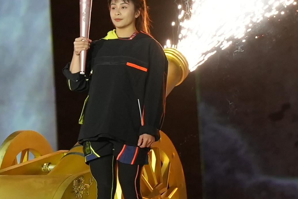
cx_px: 4
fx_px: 4943
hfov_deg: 3.5
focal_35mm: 597
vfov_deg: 2.3
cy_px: 17
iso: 3200
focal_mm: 150
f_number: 2.8
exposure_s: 1/320
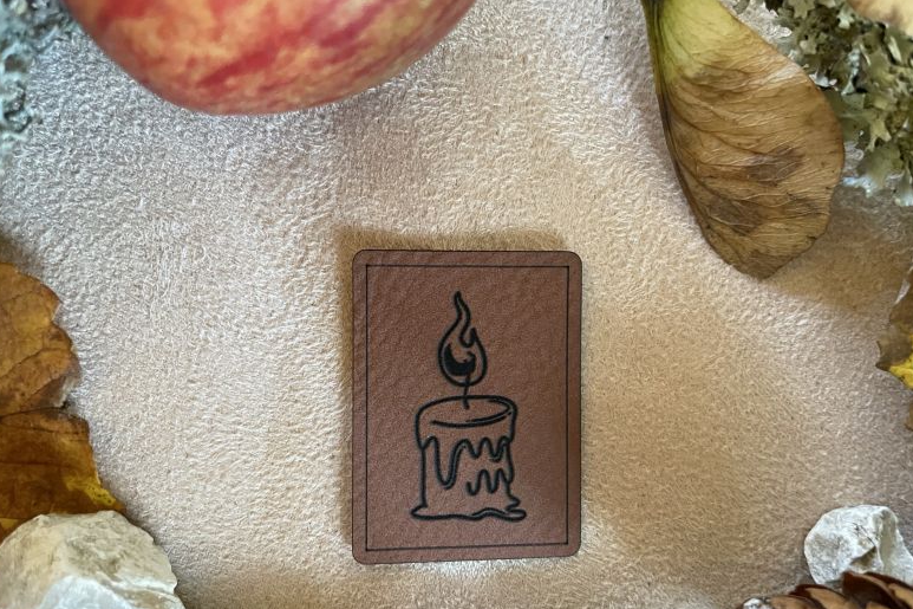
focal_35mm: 28
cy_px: 352
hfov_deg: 65.5
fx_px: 710
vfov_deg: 46.2
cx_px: 456
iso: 500
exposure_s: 1/60
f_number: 1.6
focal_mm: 4.2
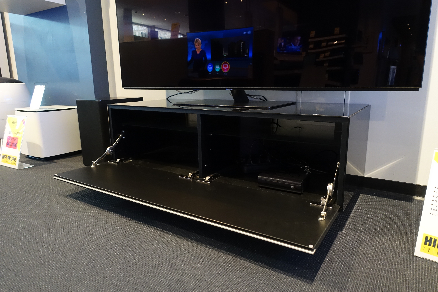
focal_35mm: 24
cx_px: 219
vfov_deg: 53.1
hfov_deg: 73.7
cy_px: 146
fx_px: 292
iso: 1250
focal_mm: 8.8
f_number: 2.8
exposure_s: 1/30
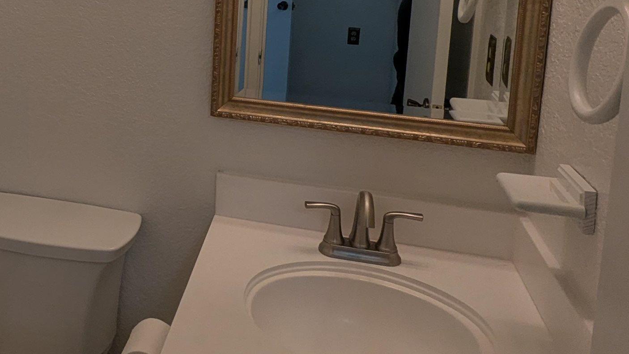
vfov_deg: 29.1
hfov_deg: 49.2
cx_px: 112
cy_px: -4
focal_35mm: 38
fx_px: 634
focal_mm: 2.35
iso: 72
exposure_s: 1/120
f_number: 2.2
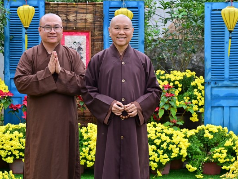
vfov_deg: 20.2
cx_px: 105
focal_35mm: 73
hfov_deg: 26.6
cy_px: 97
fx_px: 502
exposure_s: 1/160
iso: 320
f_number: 5.6
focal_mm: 62
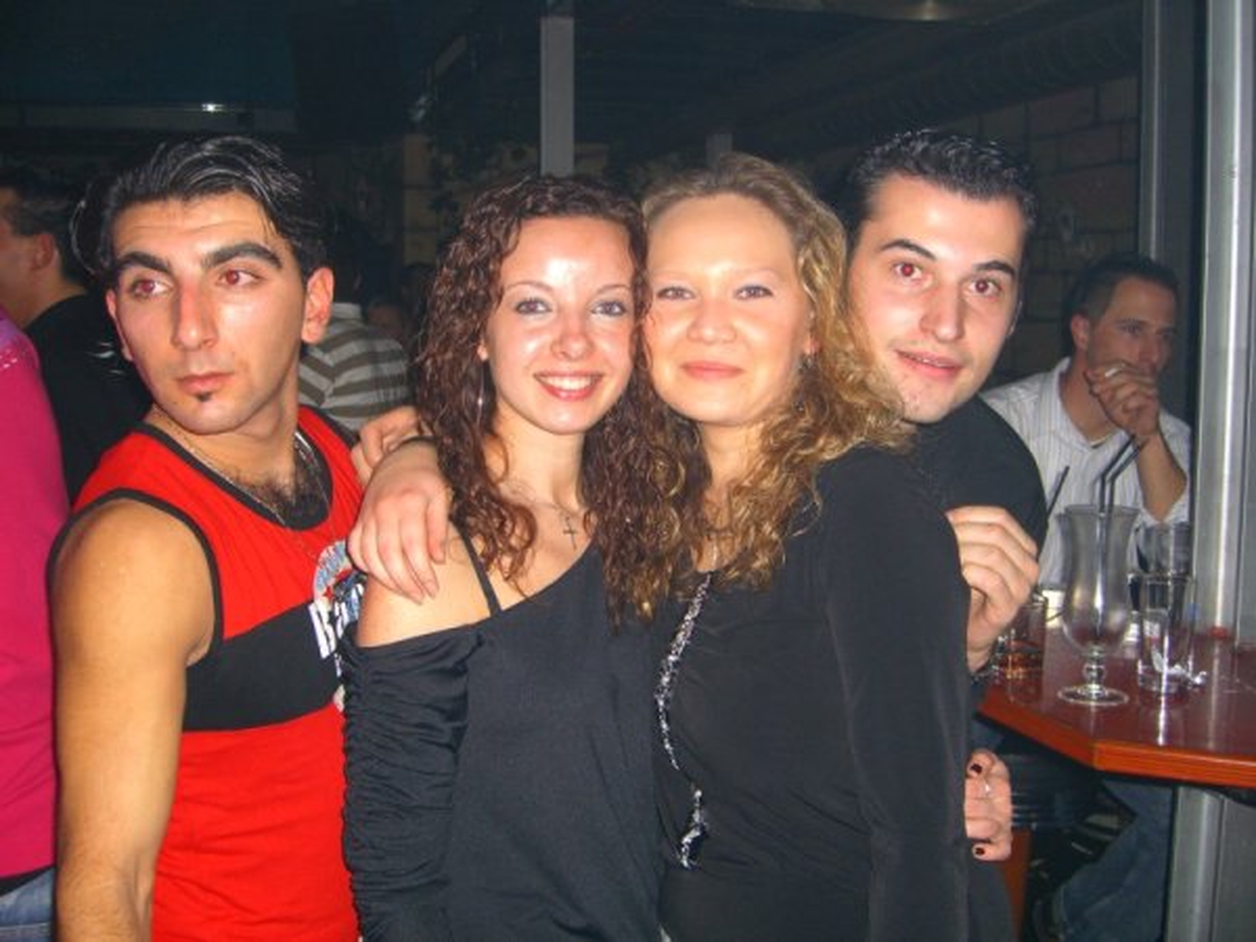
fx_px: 1379
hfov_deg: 49.0
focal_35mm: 38
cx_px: 628
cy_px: 471
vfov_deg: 37.7
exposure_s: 1/60
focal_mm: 7.9
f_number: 2.8
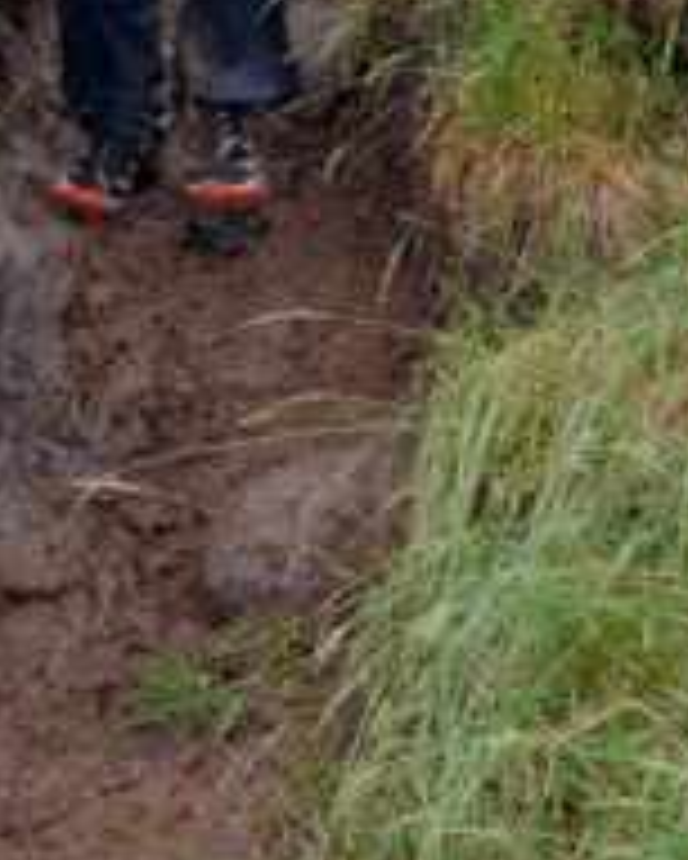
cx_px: -83
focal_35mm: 106
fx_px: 2696
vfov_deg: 17.2
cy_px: -194
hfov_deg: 14.2
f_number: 8
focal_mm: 24
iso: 1000
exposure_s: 1/500
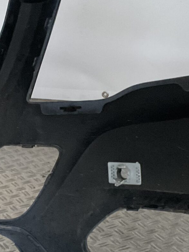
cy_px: 143
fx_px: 685
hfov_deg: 15.6
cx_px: 37
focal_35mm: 94
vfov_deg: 20.9
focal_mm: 3
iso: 250
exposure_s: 1/60
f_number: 1.8
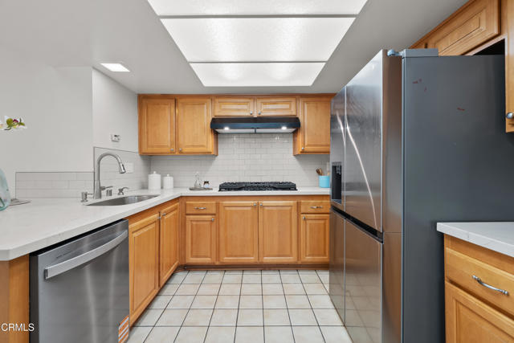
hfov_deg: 100.4
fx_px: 214
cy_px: 172
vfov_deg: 77.4
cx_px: 257
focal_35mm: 15
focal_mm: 15
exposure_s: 1/1.25
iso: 250
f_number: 9
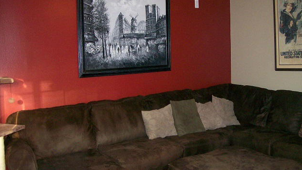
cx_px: 152
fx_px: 320
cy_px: 85
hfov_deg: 50.5
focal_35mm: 40
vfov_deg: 29.7
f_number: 2.7
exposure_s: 1/64
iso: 140
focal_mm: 6
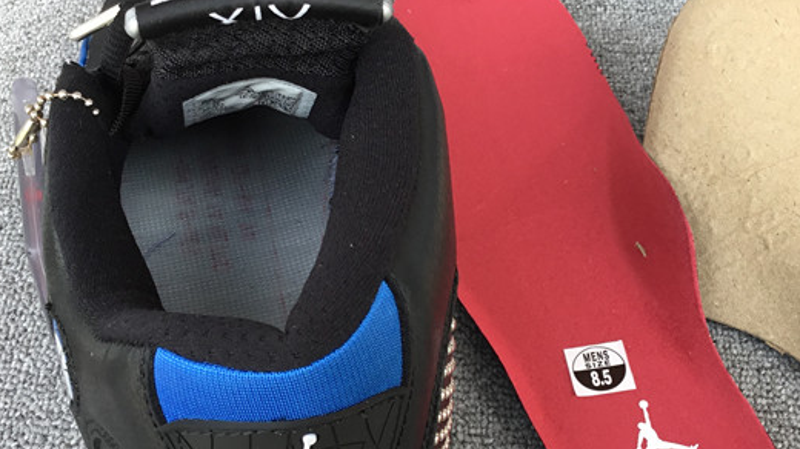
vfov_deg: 23.0
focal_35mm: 52
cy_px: 260
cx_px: 397
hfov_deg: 39.9
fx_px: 1103
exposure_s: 1/100
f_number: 2.4
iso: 32
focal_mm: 3.3
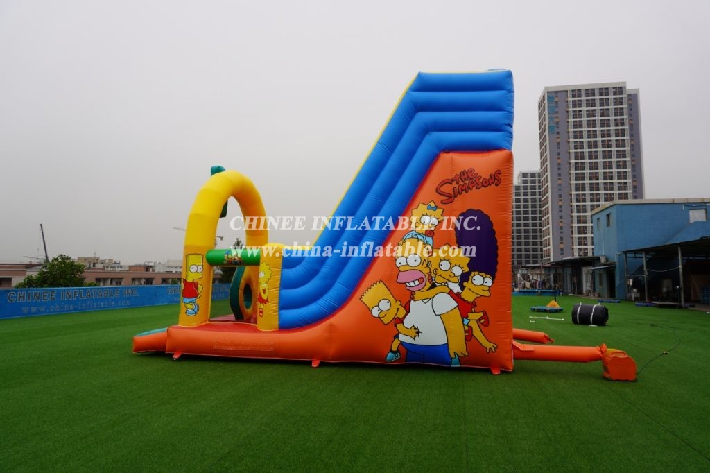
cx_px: 355
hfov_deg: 73.8
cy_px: 236
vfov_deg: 53.1
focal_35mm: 24
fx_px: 473
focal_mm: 16
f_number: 7.1
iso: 100
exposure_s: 1/100
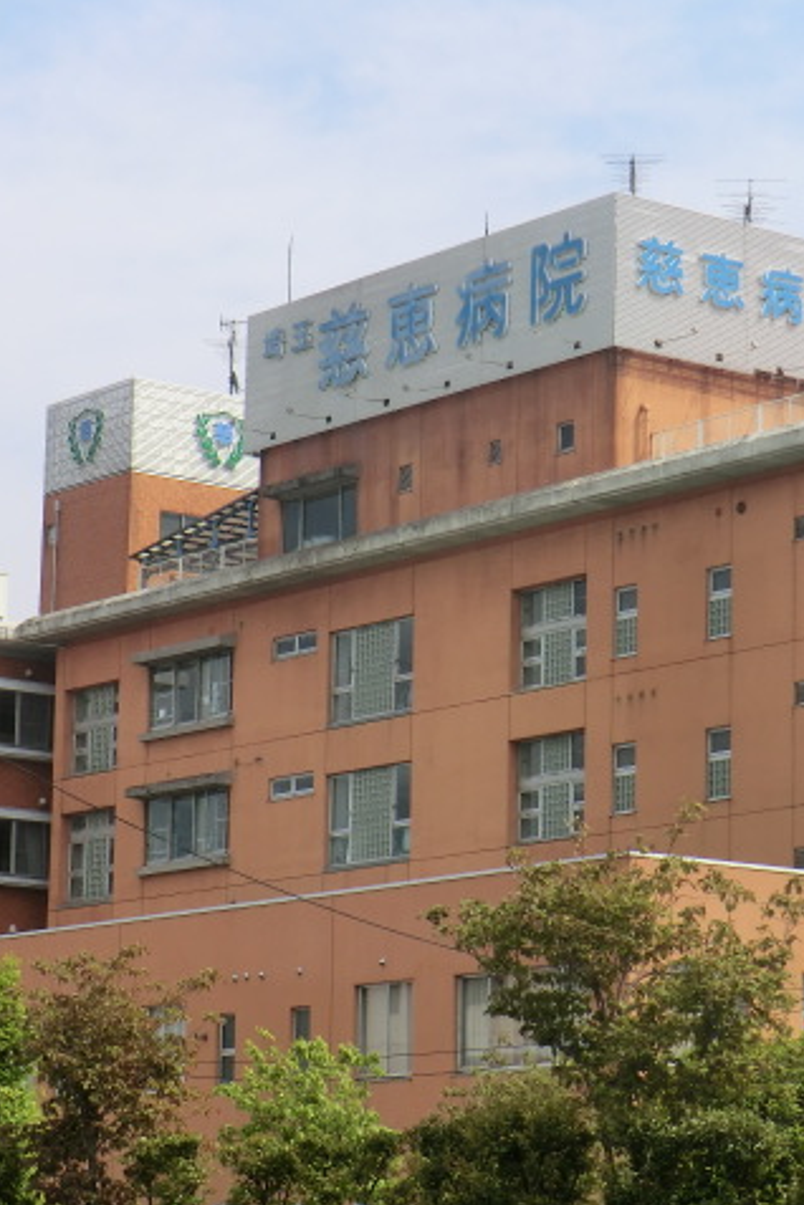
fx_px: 3551
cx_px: 582
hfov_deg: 12.9
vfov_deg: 19.3
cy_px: 601
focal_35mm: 106
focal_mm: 13.6
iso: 80
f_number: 4.6
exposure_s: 1/640
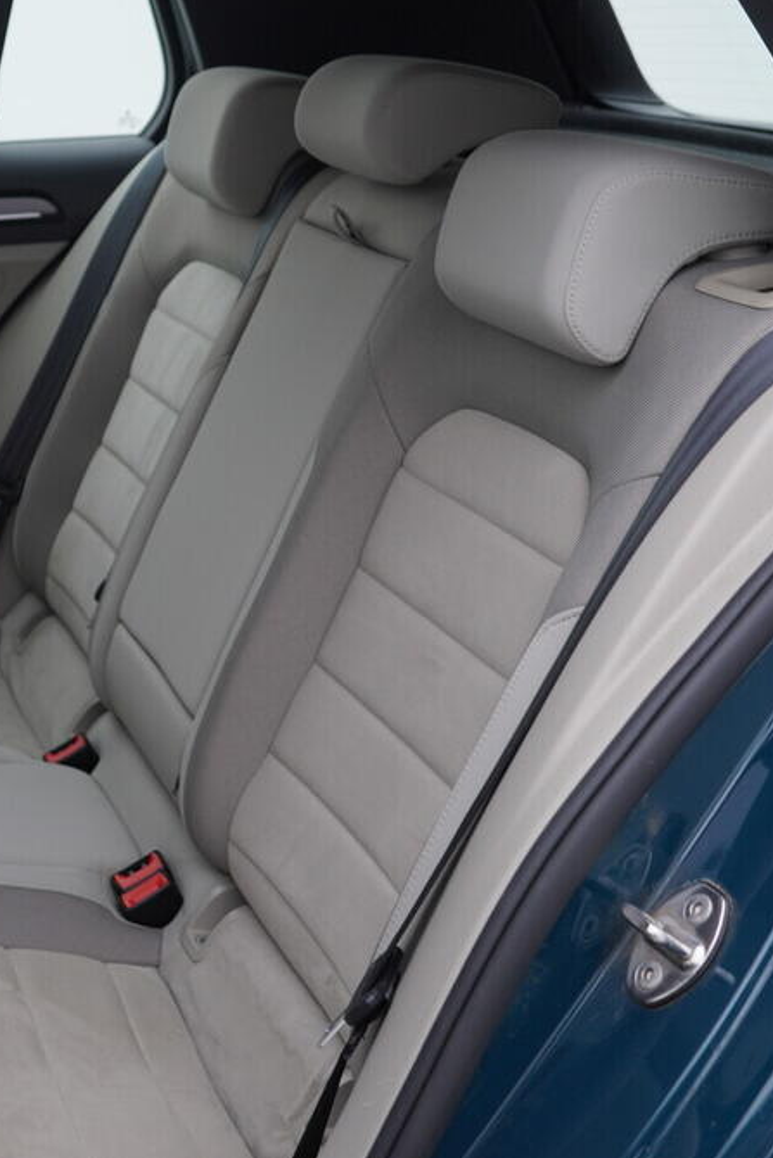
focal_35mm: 55
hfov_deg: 23.9
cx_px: 59
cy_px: 571
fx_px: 1770
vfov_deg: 36.2
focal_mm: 24
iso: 125
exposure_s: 1/50
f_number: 3.2
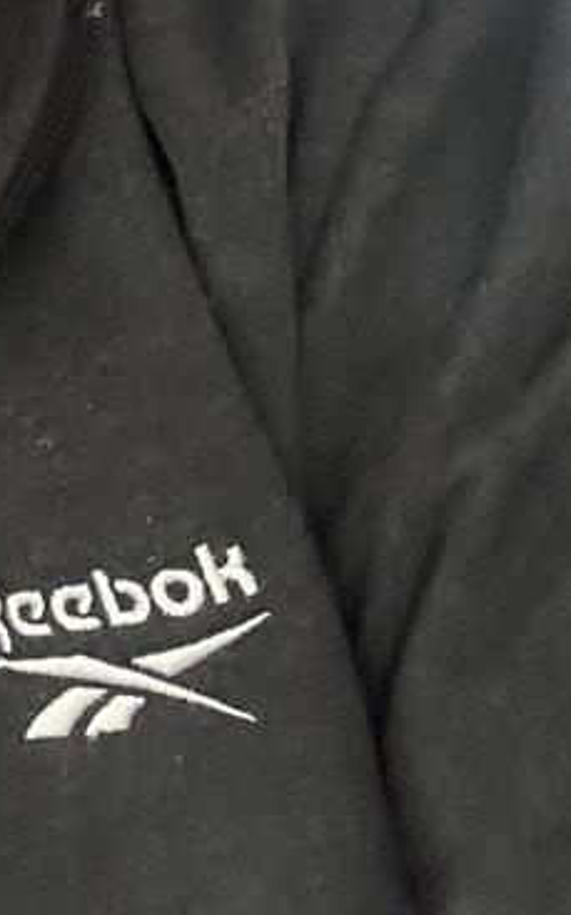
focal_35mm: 111
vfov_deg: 17.4
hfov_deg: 10.7
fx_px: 2767
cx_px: -591
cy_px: -342
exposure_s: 1/37
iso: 400
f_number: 1.9
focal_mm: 2.69
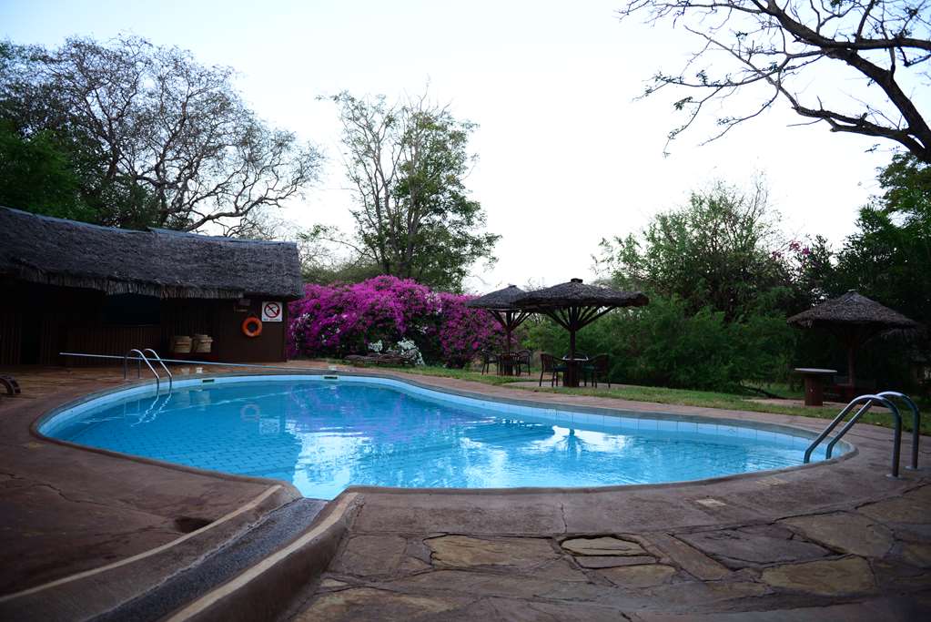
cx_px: 466
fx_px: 621
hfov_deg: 73.7
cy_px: 311
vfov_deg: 53.2
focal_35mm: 24
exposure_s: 1/250
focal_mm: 24
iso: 640
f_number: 3.2
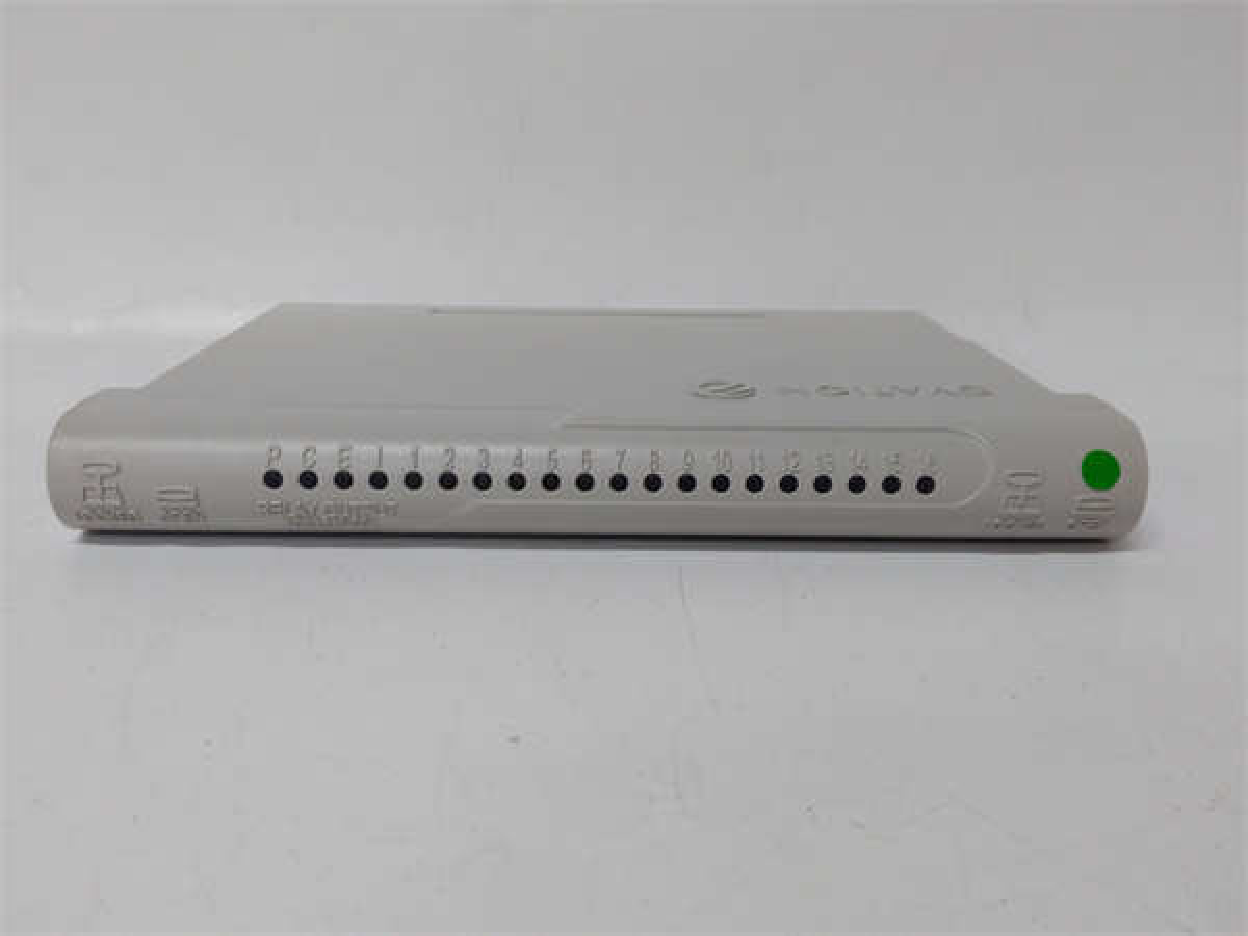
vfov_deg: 51.4
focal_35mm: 27
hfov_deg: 65.3
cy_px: 468
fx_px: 973
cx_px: 624
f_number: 2
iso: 144
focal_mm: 3.79
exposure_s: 1/33
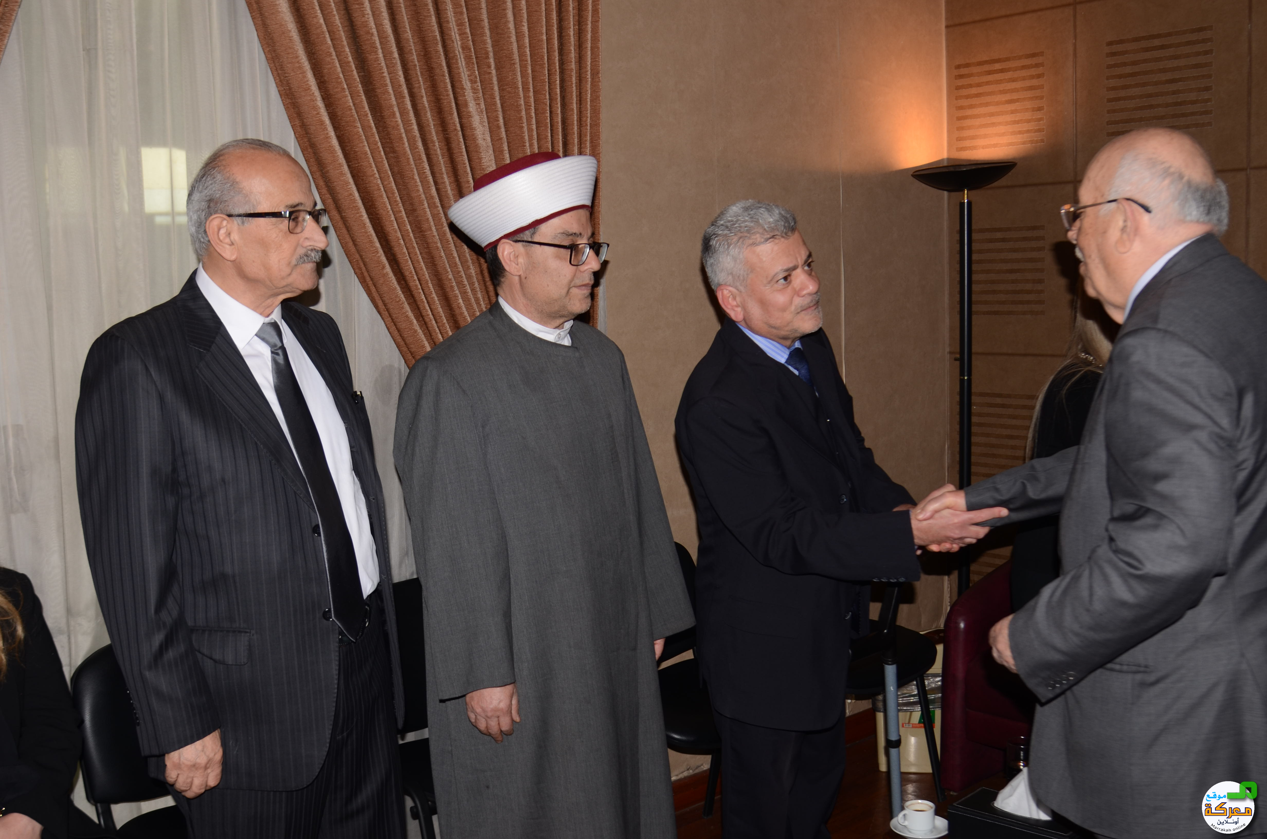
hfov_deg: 53.2
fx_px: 1264
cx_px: 634
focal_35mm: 36
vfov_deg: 36.7
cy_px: 420
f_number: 4
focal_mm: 24
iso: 125
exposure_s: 1/250
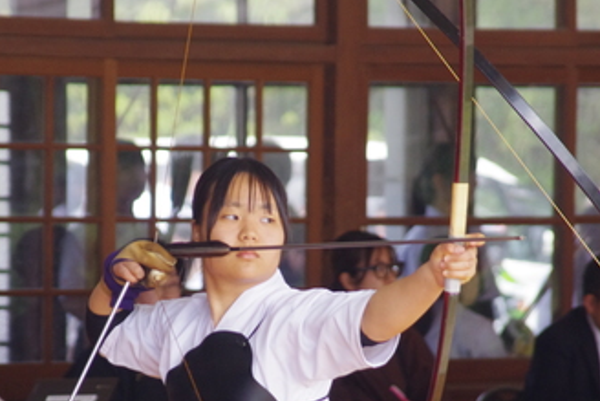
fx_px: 7236
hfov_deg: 4.7
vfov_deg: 3.2
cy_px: 303
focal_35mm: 434
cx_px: 273
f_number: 10
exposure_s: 1/250
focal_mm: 190
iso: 1600
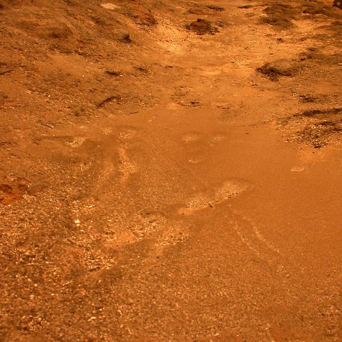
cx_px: 171
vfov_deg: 37.5
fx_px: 503
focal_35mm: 45
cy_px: 176
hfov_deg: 37.6
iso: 100
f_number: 4.2
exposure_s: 1/48.9
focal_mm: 7.85
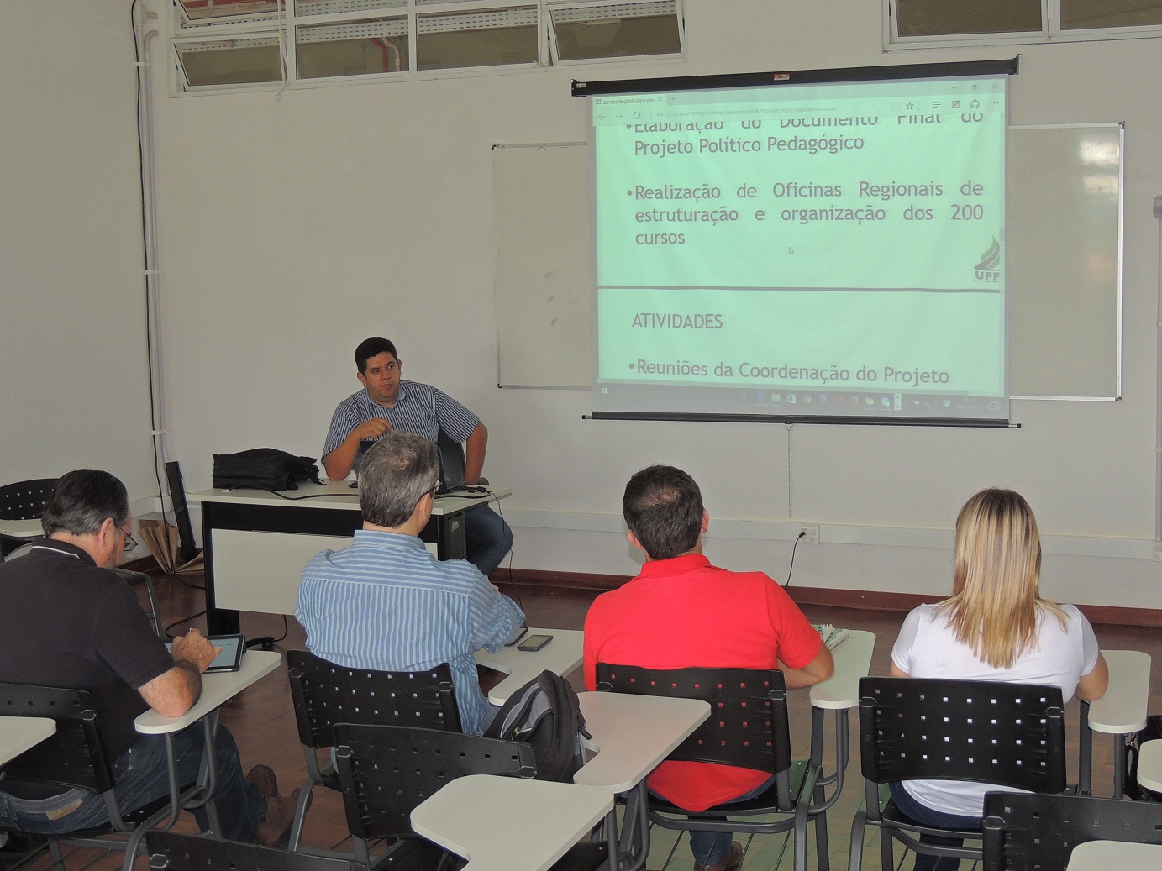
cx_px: 581
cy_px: 436
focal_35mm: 50
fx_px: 1678
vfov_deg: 29.1
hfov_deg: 38.2
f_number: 3.6
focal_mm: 8.9
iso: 250
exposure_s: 1/50
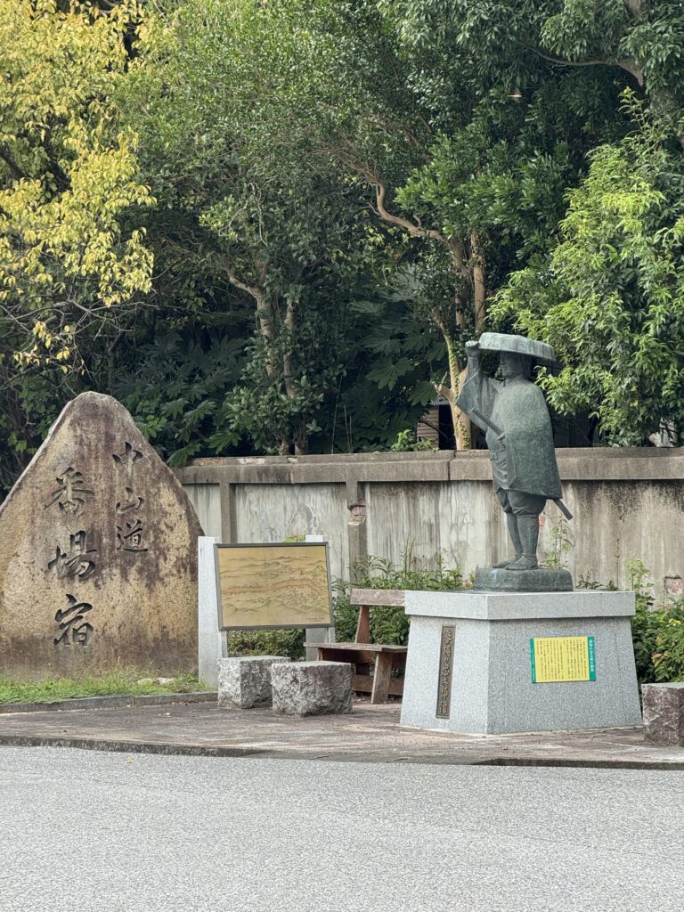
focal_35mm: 120
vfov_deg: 16.4
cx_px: 342
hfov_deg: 12.3
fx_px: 3162
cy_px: 456
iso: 50
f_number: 2.8
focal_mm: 15.66
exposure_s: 1/301
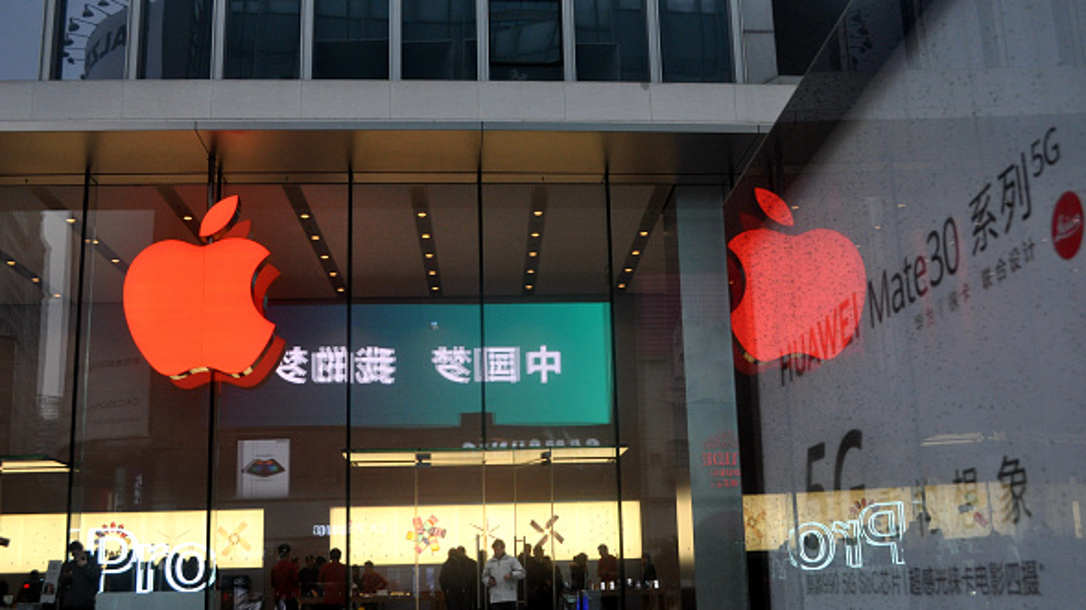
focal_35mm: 38
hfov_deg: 52.8
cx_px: 542
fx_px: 1094
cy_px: 351
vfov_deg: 31.1
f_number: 7.1
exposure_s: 1/200
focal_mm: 24
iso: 800
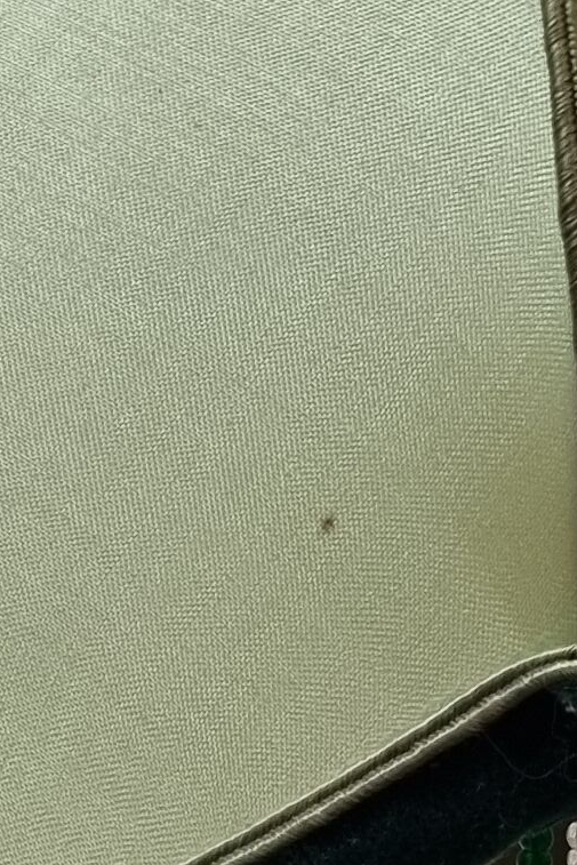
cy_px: 1186
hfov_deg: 9.4
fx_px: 3460
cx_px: 754
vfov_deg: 13.6
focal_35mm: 144
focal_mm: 5.4
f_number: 1.8
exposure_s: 1/50
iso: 160
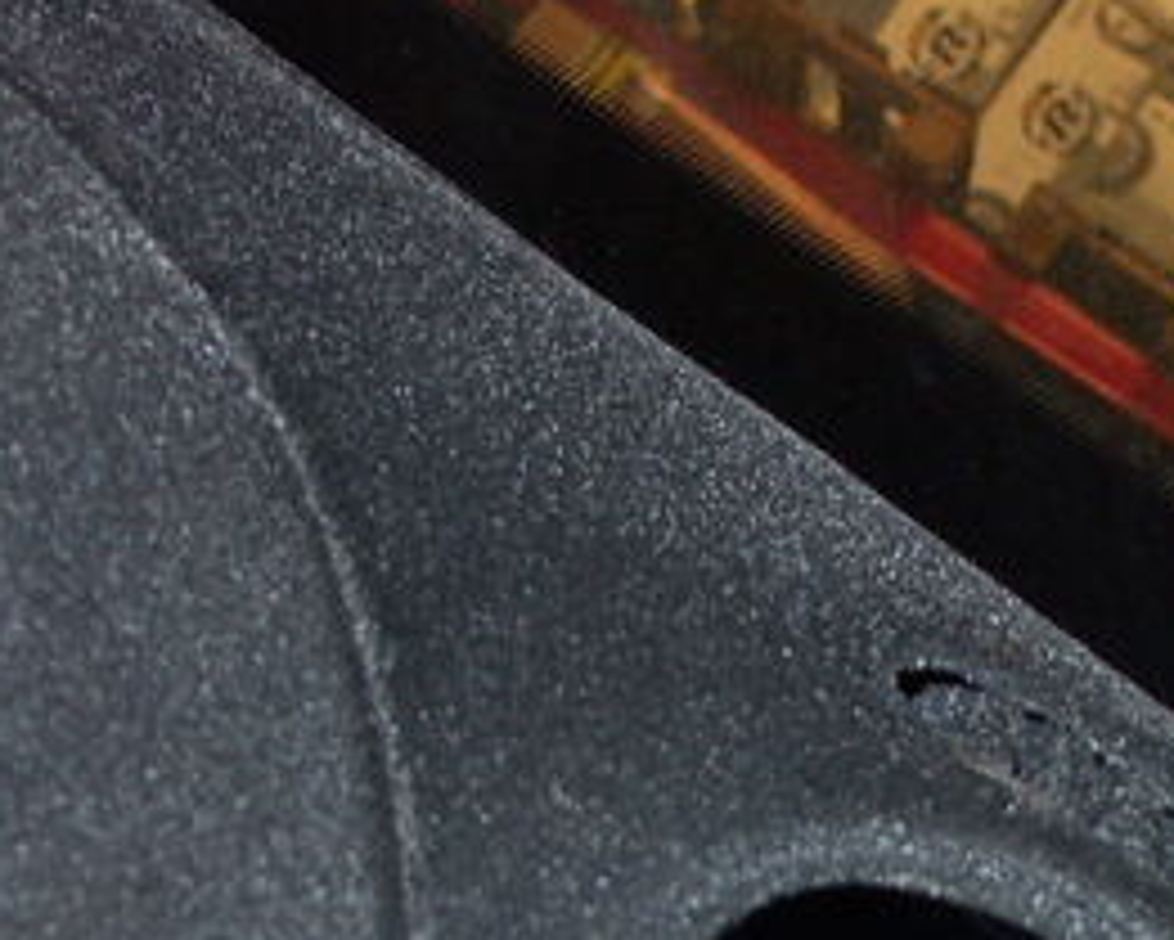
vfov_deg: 22.1
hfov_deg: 27.7
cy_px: 918
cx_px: 949
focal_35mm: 67
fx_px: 2329
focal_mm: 7.21
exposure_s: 1/50
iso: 200
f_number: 2.8
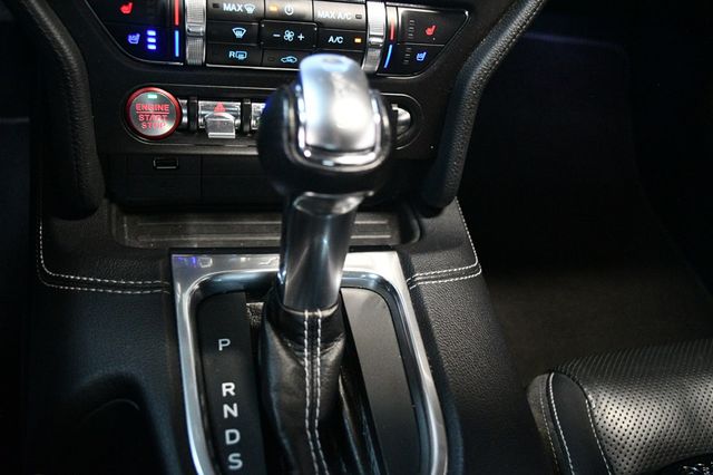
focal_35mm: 33
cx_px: 356
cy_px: 238
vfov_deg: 39.9
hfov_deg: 57.2
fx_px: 653
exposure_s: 1/60
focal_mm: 22
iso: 5600
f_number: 3.8
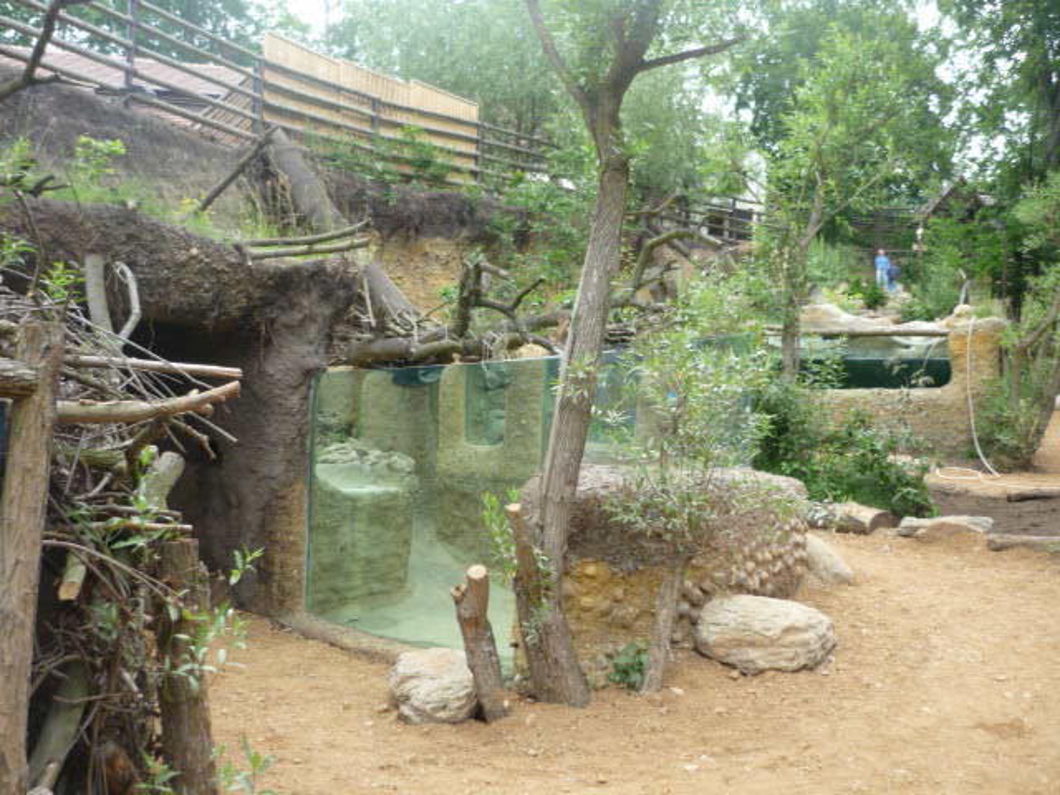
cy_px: 398
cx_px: 530
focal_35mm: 33
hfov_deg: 55.4
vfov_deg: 42.9
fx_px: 1011
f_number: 2.8
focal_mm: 5.5
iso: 100
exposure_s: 1/125
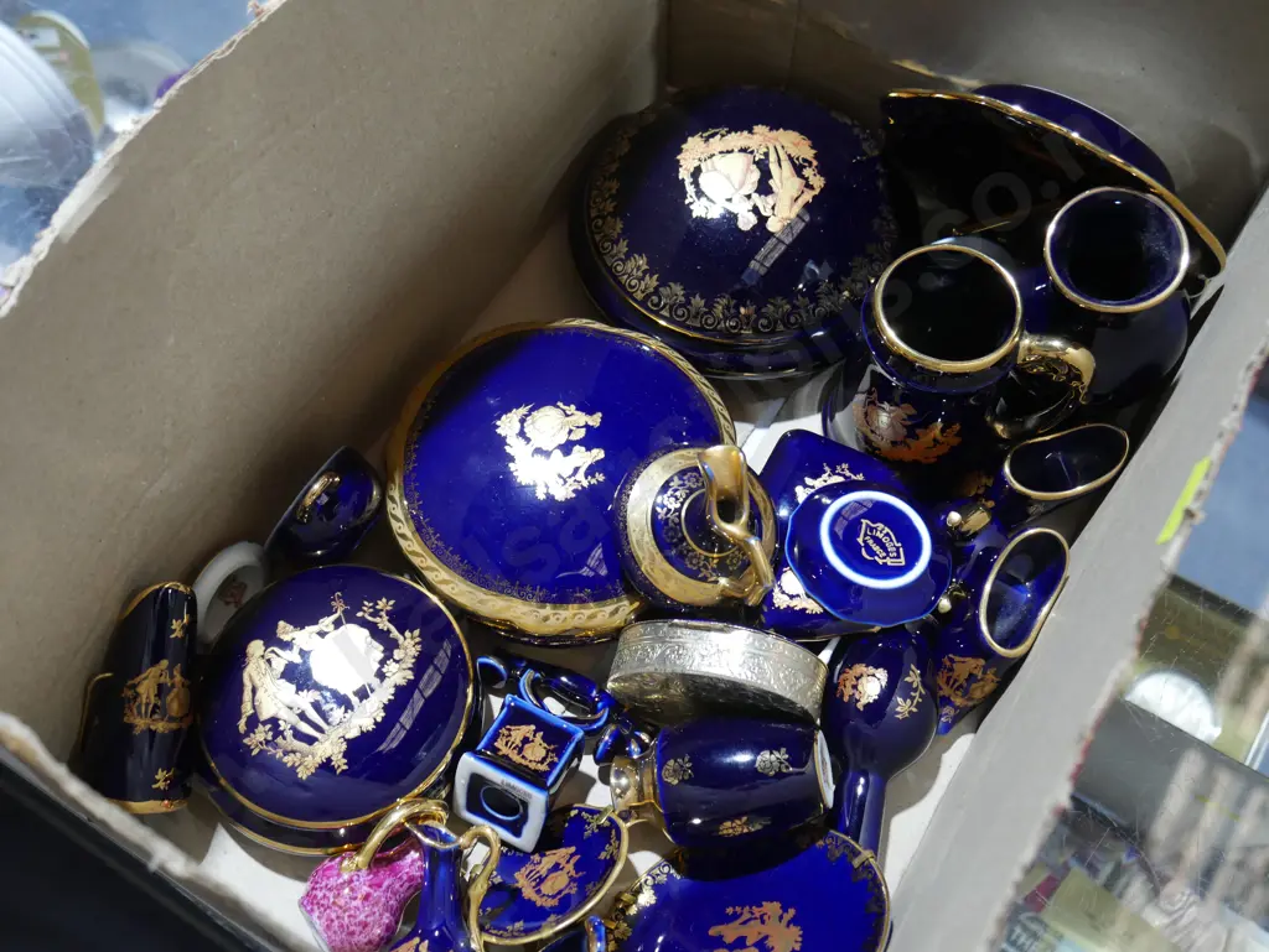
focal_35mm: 40
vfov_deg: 36.0
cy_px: 476
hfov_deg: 46.8
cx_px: 634
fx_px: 1467
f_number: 4.4
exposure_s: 1/60
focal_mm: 20
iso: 640
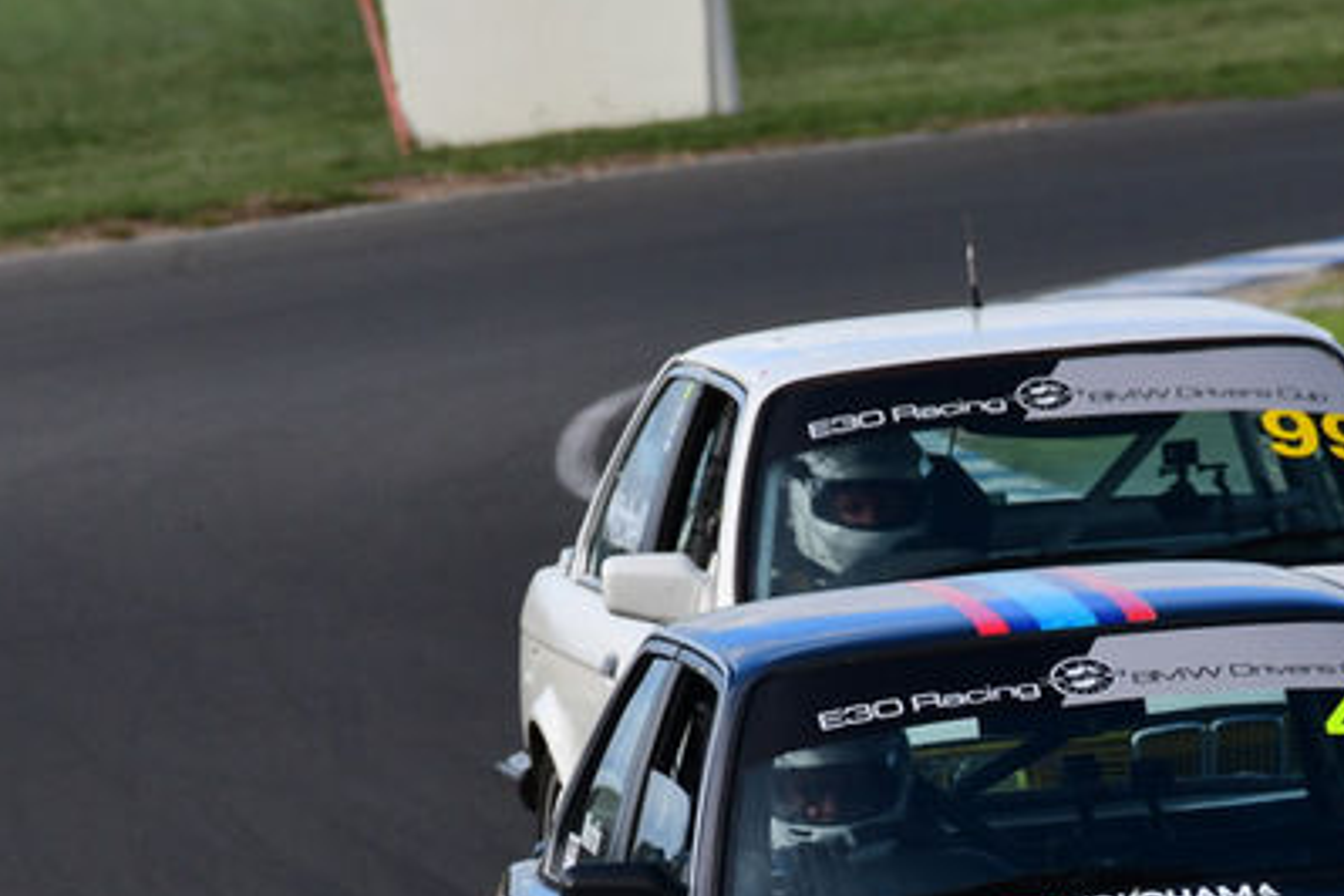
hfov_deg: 1.4
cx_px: 1068
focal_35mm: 1504
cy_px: 866
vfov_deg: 0.9
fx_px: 56145
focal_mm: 500
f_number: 10
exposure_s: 1/640
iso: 400
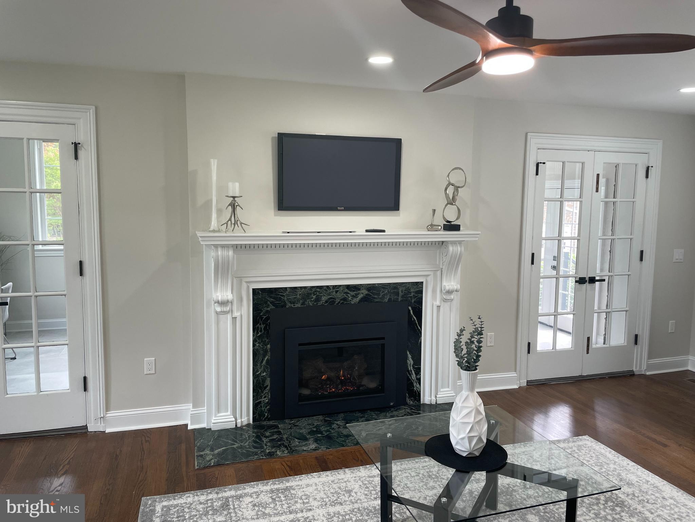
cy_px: 261
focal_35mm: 26
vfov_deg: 53.1
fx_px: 522
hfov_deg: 67.3
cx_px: 348
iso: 80
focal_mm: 4.2
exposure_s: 1/121
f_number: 1.6
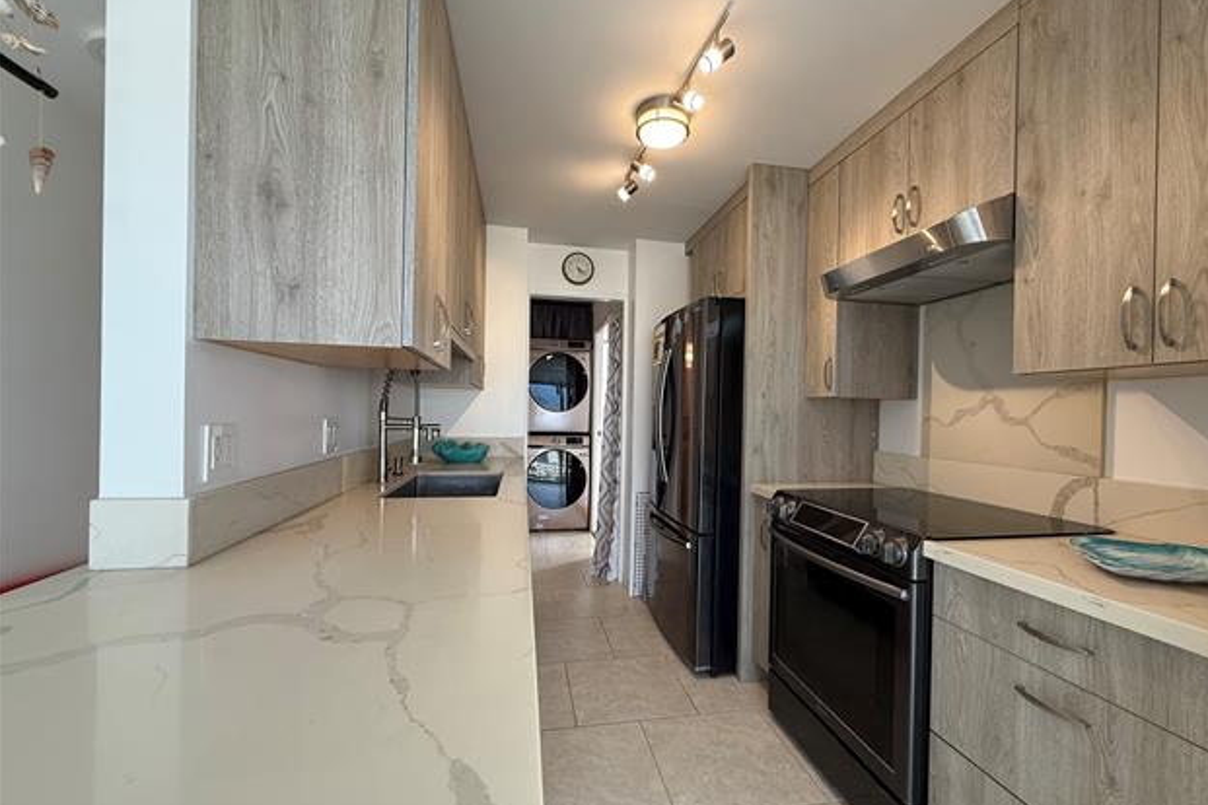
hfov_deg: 100.4
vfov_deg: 77.3
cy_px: 414
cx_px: 621
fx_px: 503
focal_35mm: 15
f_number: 2.2
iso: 100
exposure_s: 1/99
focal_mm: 2.22
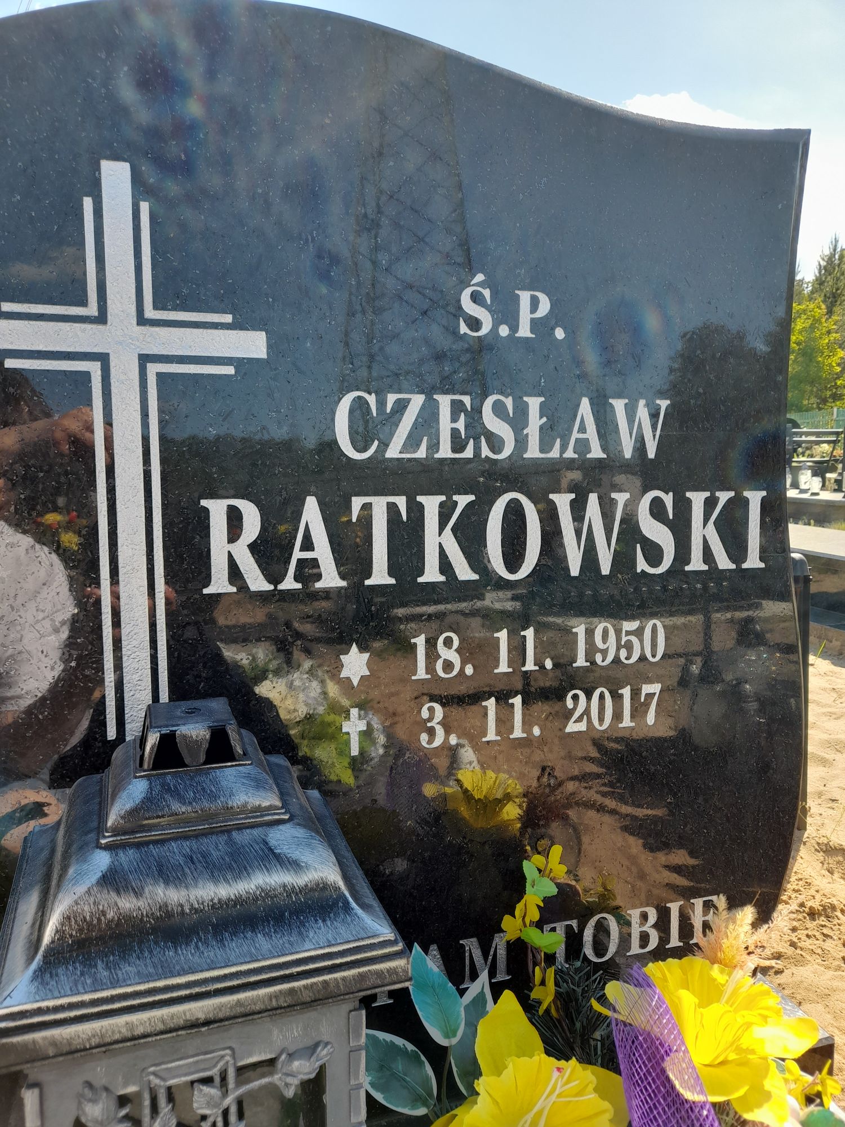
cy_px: 564
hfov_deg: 54.9
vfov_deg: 69.4
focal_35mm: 25
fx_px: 814
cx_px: 422
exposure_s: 1/145
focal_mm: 4.6
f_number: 2
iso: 20
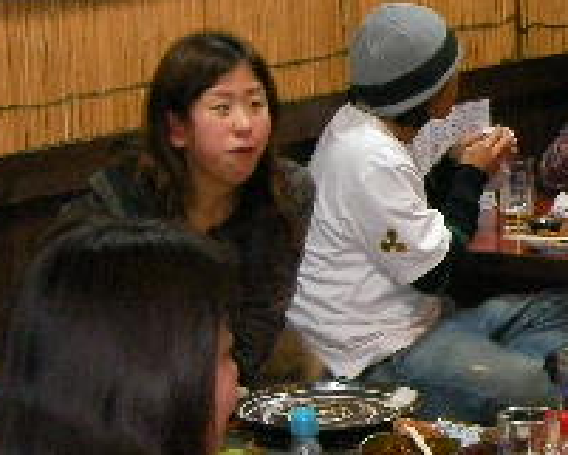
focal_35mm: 118
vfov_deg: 13.1
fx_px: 1985
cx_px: 591
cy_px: 308
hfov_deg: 15.9
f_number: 3.5
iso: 368
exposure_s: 1/30
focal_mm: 6.3
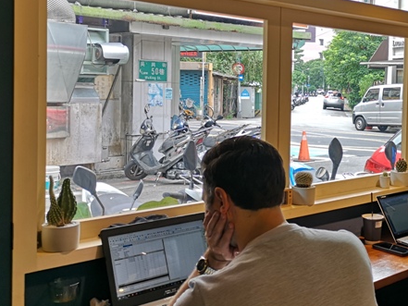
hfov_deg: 37.5
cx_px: 328
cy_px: 108
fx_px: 578
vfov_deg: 29.5
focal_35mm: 49
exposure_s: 1/120
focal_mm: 3.95
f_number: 1.8
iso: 64
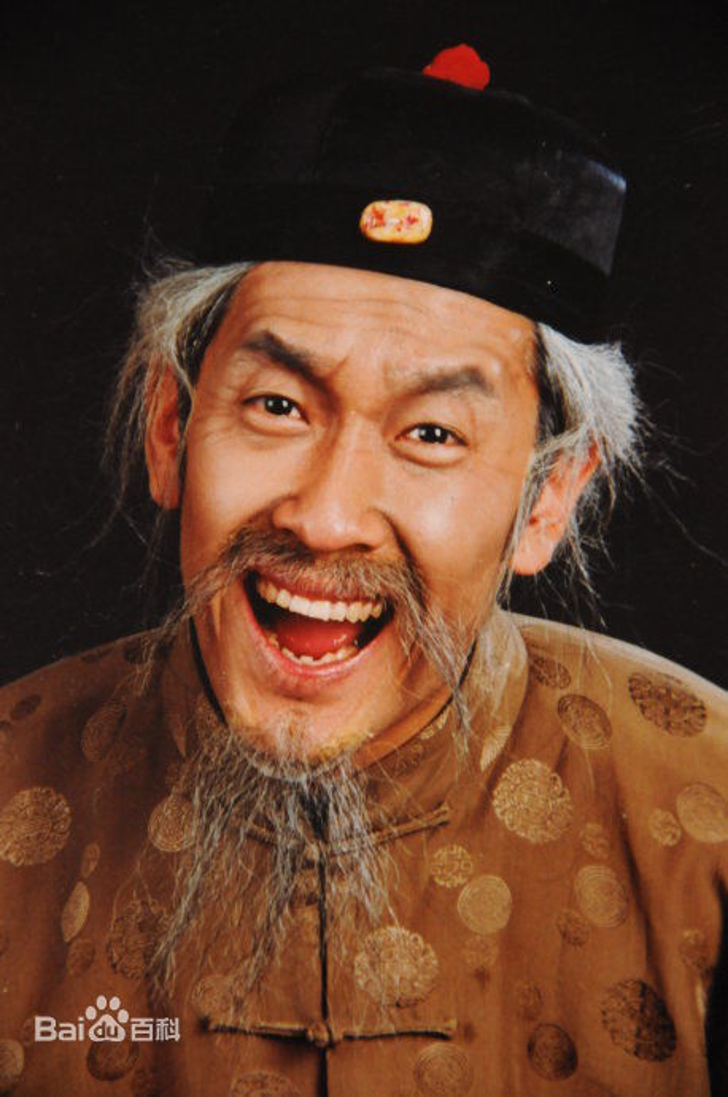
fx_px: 9127
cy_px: 548
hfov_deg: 4.6
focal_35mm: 300
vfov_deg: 6.9
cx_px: 364
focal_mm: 200
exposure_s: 1/100
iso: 1600
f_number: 5.6
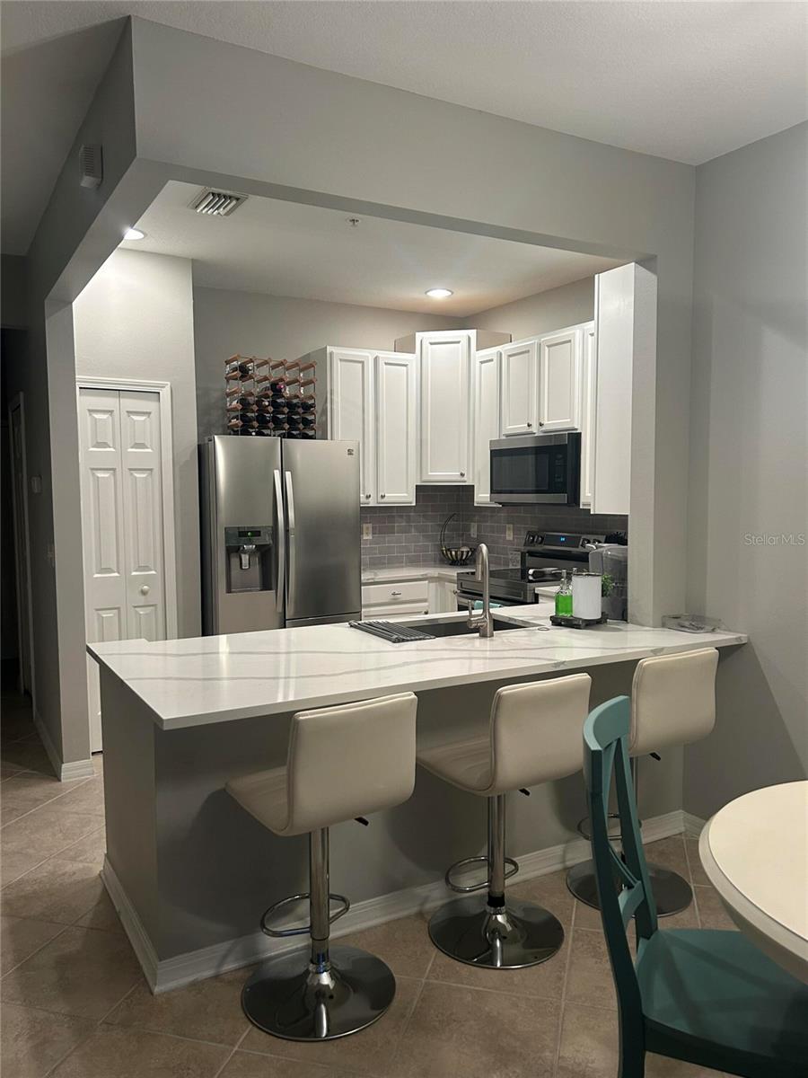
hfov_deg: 53.1
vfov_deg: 67.3
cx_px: 404
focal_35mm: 26
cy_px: 539
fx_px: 809
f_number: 1.5
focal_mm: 5.7
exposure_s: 1/60
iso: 160
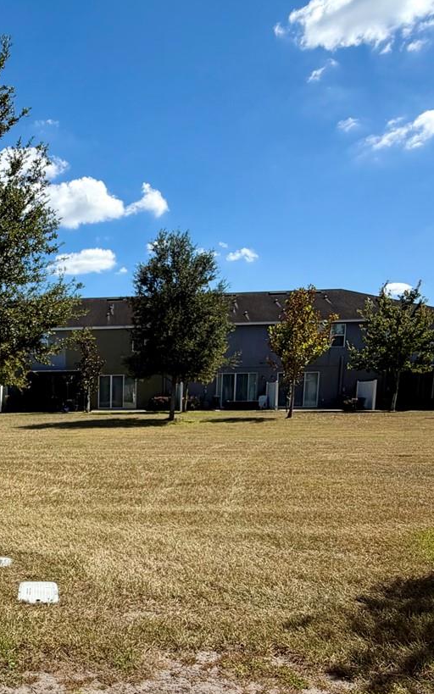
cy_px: 466
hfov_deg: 39.6
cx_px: 32
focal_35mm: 29
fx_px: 549
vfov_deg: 62.9
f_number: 2.2
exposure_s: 1/1464
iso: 20
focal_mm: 2.22
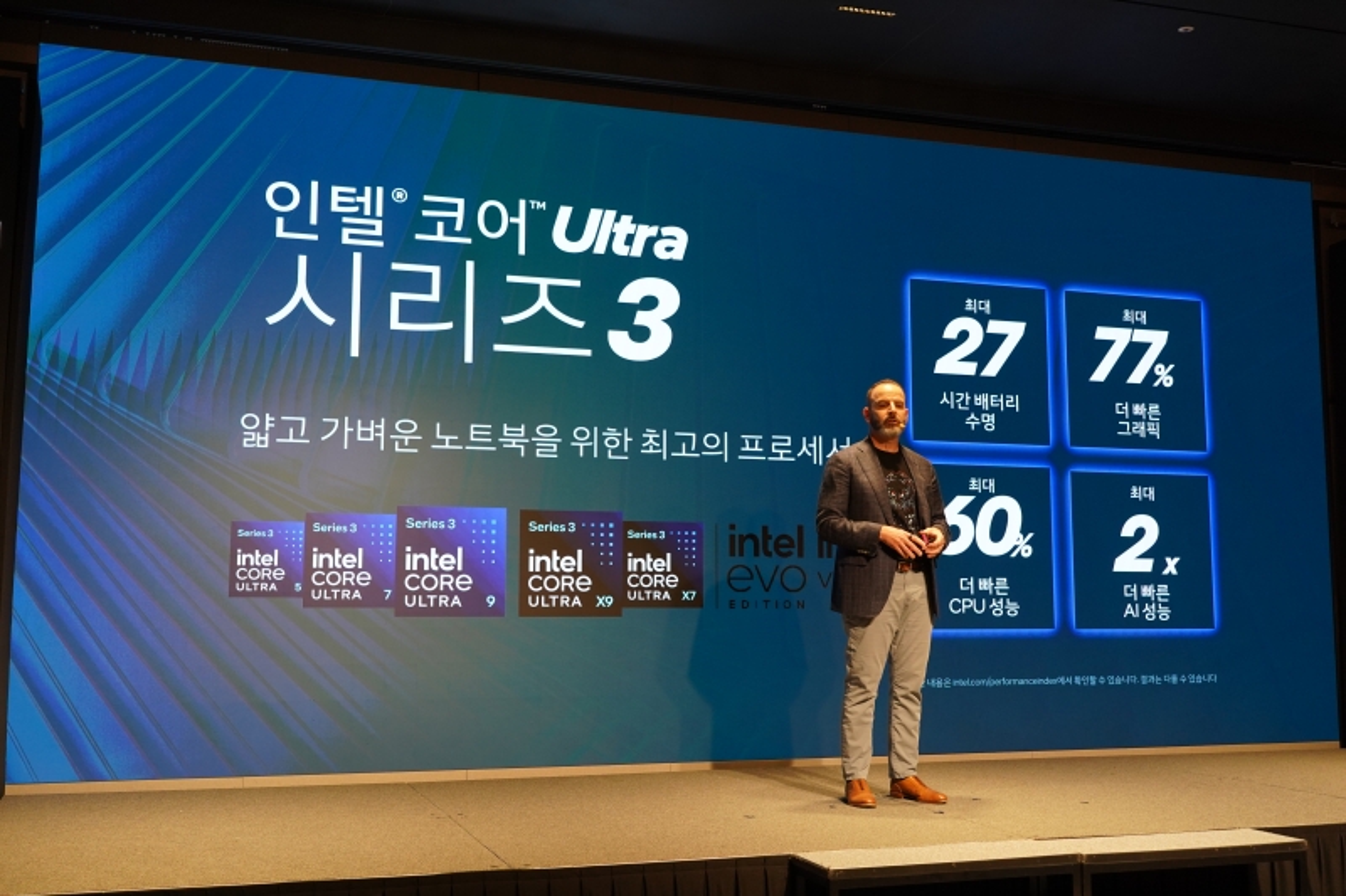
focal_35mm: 39
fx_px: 1458
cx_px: 673
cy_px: 448
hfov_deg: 49.6
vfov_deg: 34.2
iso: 2000
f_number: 5
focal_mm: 39
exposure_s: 1/160
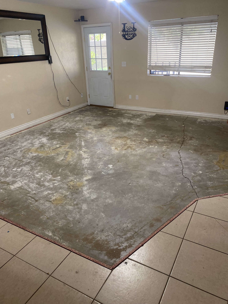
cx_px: 114
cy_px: 152
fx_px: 228
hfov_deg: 53.1
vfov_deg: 67.3
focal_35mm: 26
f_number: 1.8
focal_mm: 4.25
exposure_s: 1/60
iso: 160
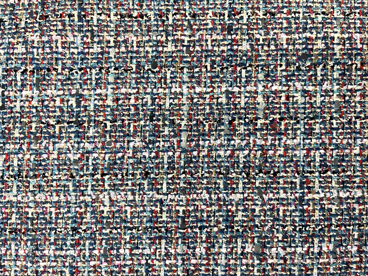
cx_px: 184
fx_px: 276
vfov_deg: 53.0
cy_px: 138
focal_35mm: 26
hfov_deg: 67.3
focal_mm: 5.1
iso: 100
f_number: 1.6
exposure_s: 1/60
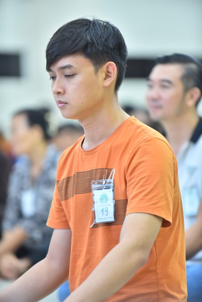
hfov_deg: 6.9
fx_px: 1681
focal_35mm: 200
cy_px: 151
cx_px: 101
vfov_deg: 10.3
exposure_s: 1/60
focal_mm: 200
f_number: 2.8
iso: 1000
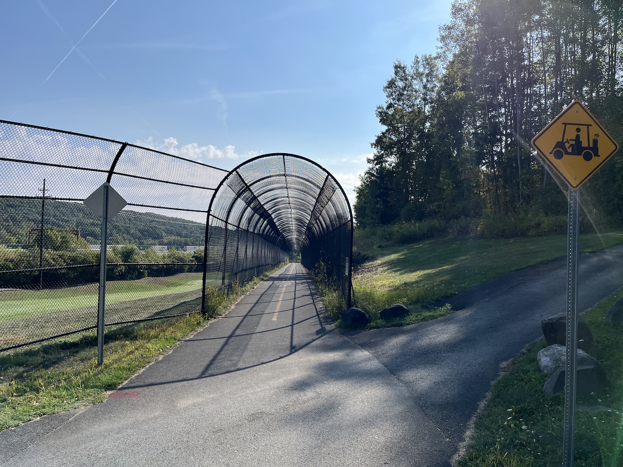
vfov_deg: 53.1
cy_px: 234
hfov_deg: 67.3
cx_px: 312
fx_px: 468
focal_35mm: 26
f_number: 1.6
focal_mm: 5.1
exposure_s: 1/7353
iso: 50
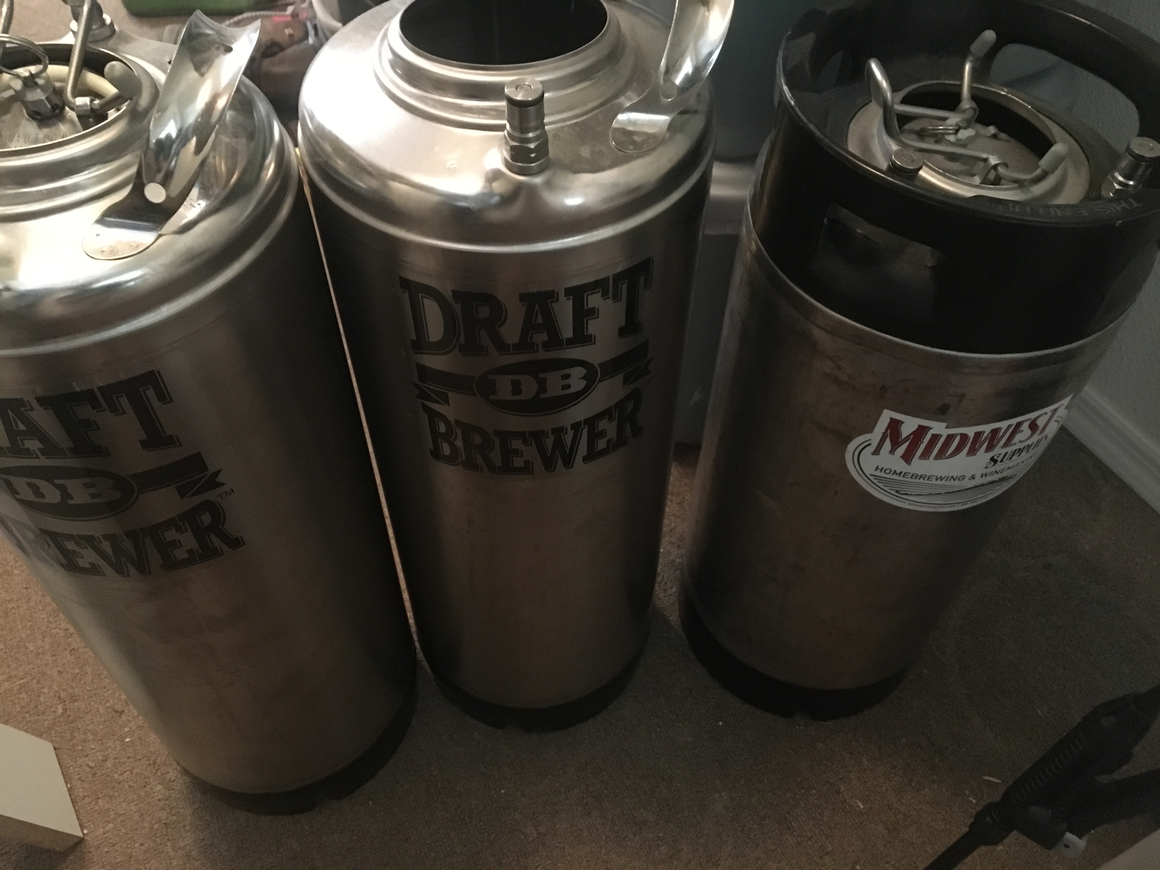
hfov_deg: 61.7
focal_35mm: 29
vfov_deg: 48.2
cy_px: 435
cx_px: 580
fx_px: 972
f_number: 2.2
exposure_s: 1/15
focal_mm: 4.15
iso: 320
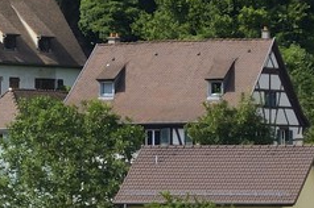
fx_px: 4094
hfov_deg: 4.2
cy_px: -36
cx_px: -693
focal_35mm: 470
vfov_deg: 2.9
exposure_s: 1/320
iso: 200
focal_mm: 70
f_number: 11
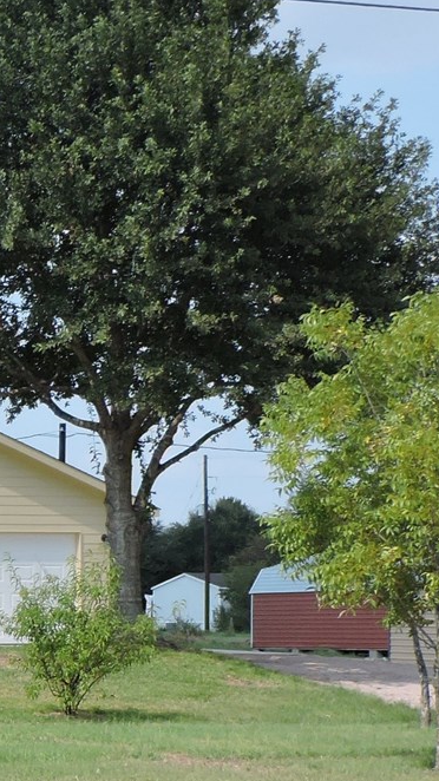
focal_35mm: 118
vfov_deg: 18.1
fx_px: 2444
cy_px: 582
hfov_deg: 9.4
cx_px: -531
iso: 100
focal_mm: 6.2
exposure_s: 1/1000
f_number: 3.3
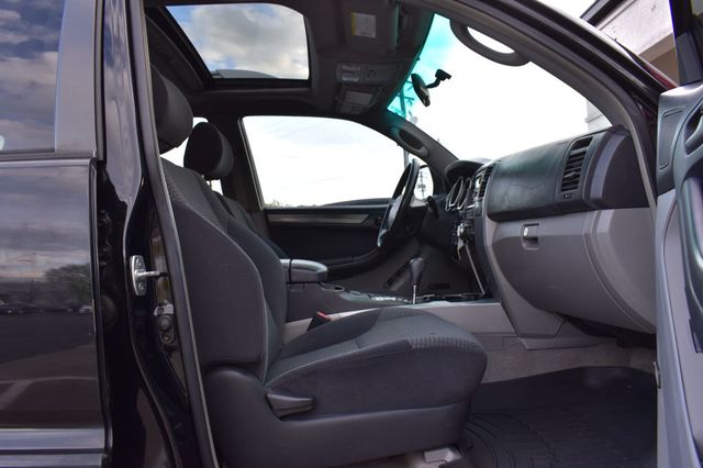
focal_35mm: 27
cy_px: 234
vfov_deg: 47.9
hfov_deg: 67.4
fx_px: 527
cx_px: 352
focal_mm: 18
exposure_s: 1/80
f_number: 8
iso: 400
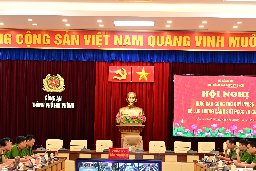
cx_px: 132
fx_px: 448
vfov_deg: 21.3
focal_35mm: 63
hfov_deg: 31.9
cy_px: 140
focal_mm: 37
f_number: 4
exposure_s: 1/160
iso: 1600
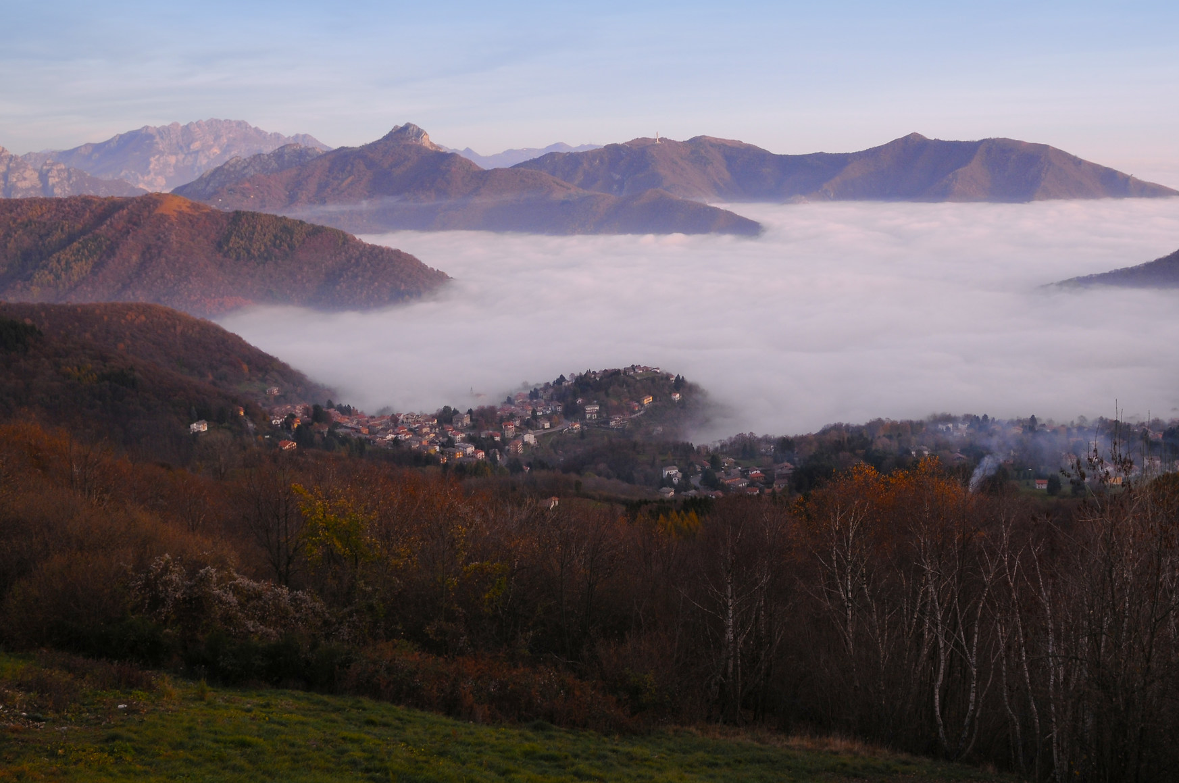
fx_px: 1079
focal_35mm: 33
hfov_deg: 56.7
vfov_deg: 39.7
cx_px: 730
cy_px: 322
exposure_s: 1/80
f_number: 9
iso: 200
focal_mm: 16
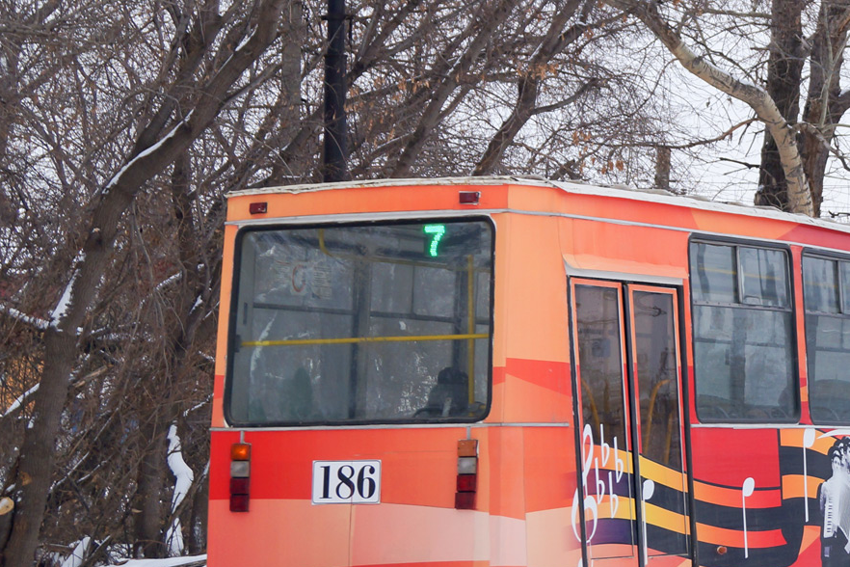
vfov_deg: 13.4
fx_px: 2408
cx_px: 713
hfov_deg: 19.7
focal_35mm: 102
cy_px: 297
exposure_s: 1/200
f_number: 5.6
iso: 100
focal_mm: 40
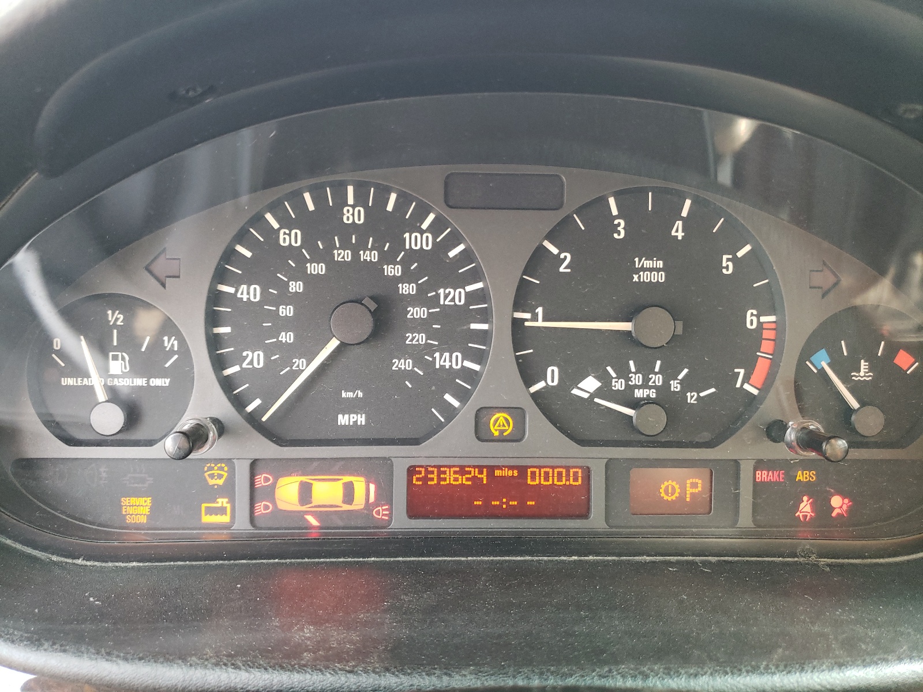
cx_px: 462
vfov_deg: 53.1
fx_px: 693
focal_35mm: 26
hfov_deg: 67.3
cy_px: 346
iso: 130
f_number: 1.5
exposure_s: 1/60.2
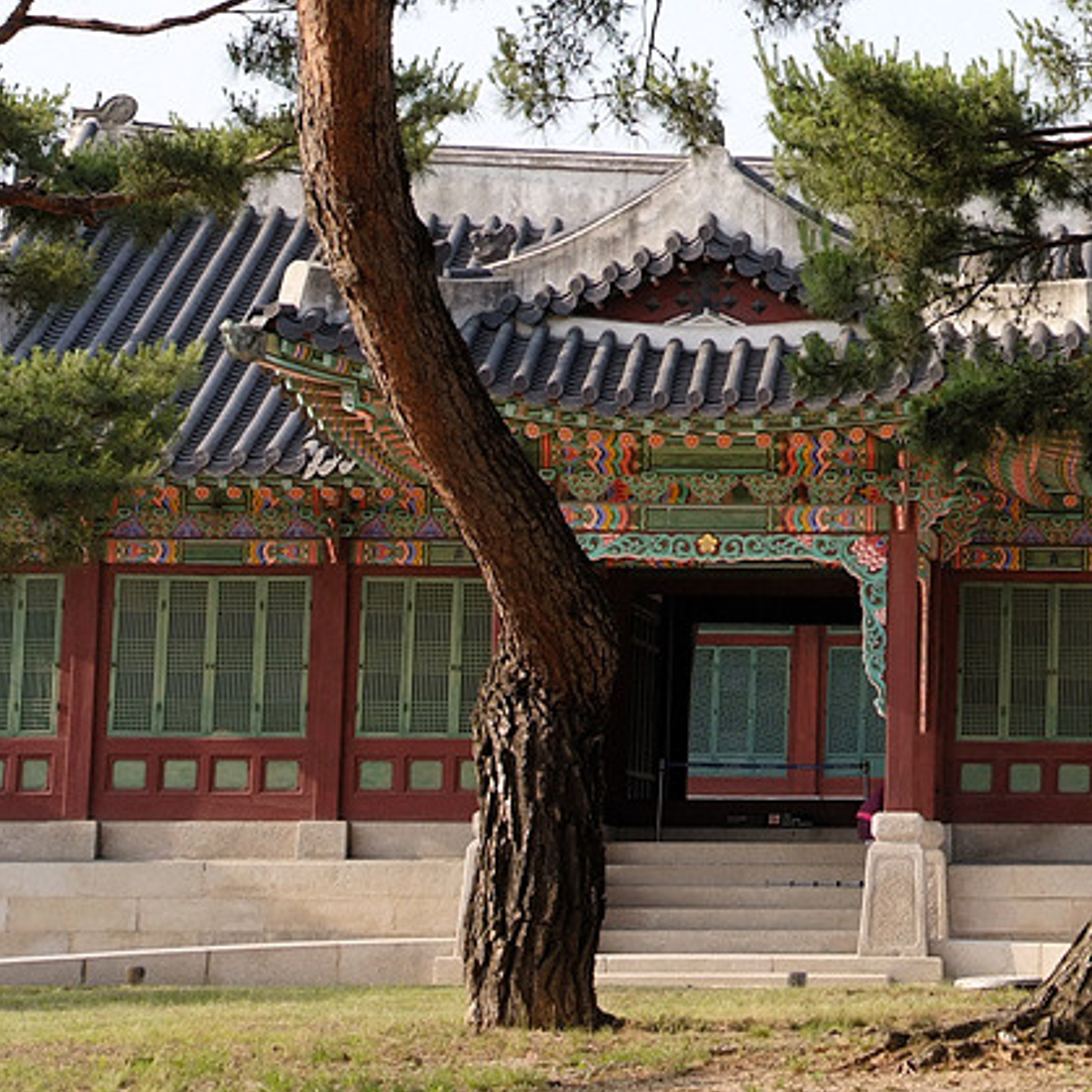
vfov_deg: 13.8
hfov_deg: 13.3
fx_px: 4497
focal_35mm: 126
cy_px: 224
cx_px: 1454
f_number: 7.1
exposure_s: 1/100
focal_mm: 36
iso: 125
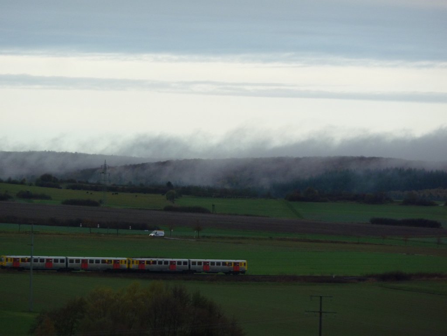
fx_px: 3357
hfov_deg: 7.6
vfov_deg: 5.7
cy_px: 168
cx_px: 224
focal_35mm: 260
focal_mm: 42.6
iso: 200
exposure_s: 1/100
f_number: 4.7
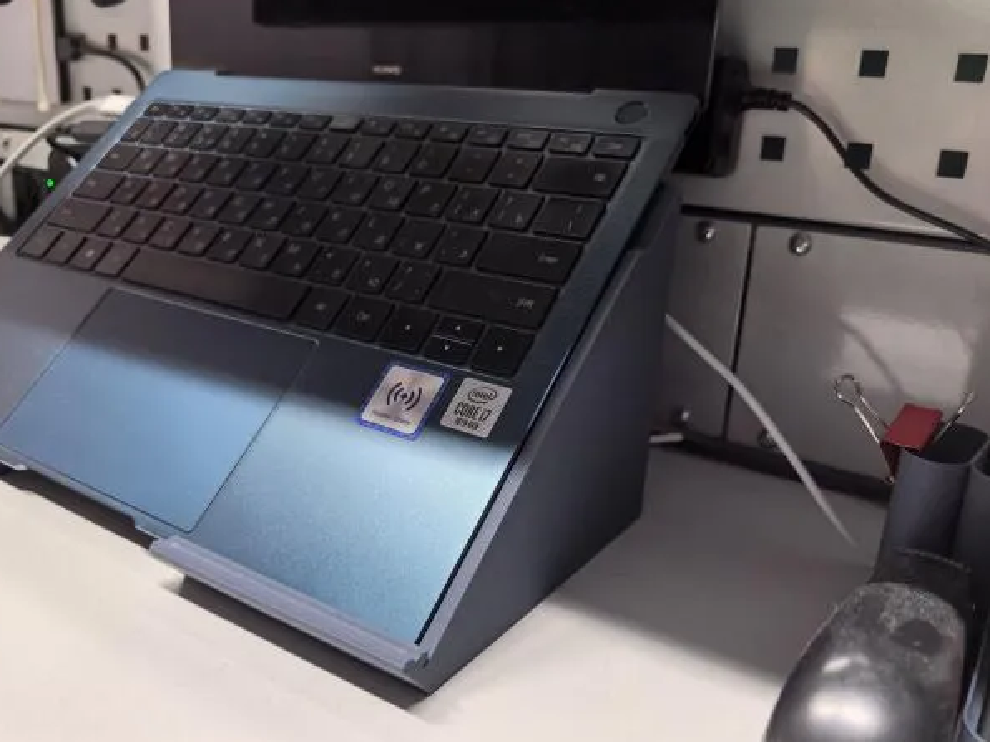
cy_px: 392
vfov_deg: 48.2
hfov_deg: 61.7
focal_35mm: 29
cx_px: 507
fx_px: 829
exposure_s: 1/50
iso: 400
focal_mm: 6.98
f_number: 2
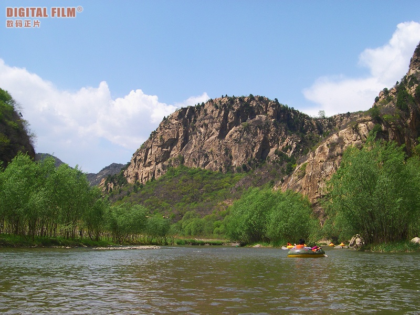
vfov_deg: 37.7
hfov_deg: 49.0
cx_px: 210
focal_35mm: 38
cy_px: 158
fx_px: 461
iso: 100
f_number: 7.6
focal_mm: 8
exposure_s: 1/198
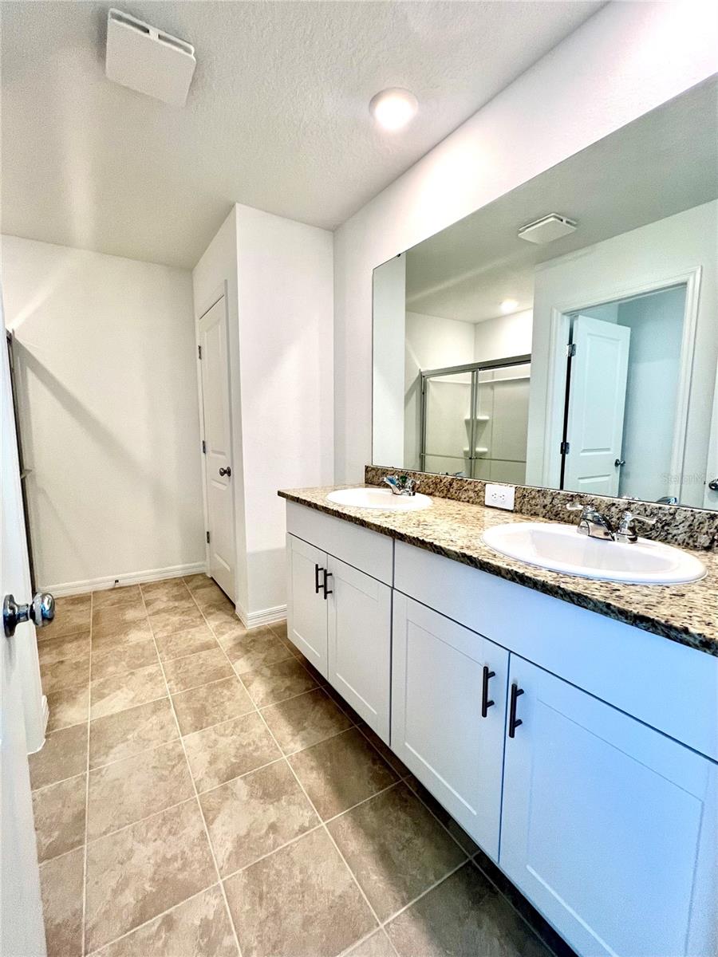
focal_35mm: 13
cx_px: 359
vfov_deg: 106.2
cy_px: 478
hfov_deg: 89.9
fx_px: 360
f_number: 1.8
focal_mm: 1.57
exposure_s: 1/120
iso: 125
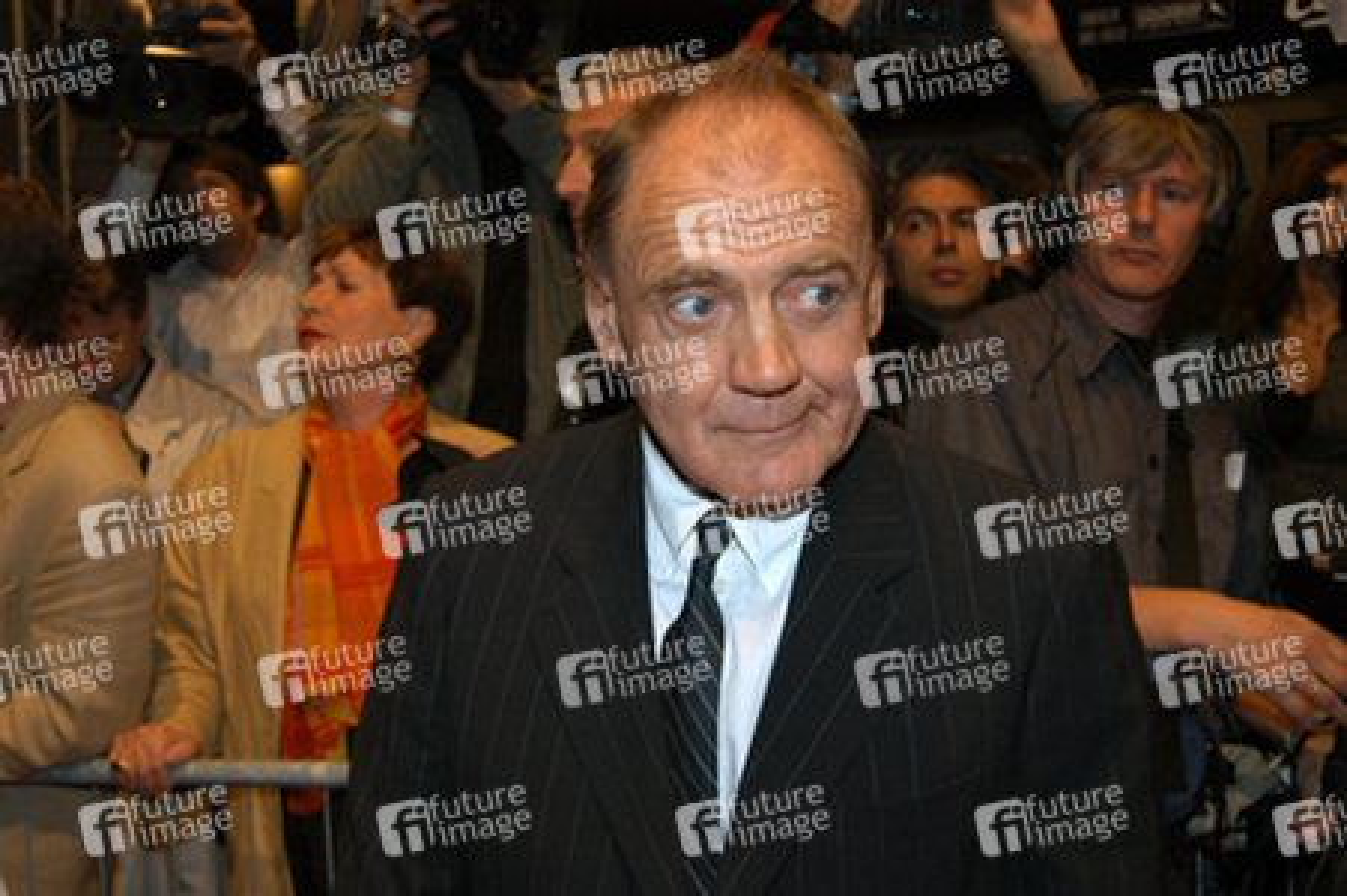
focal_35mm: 48
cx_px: 674
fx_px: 1795
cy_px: 448
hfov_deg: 41.1
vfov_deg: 28.0
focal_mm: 32
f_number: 5
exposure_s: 1/125
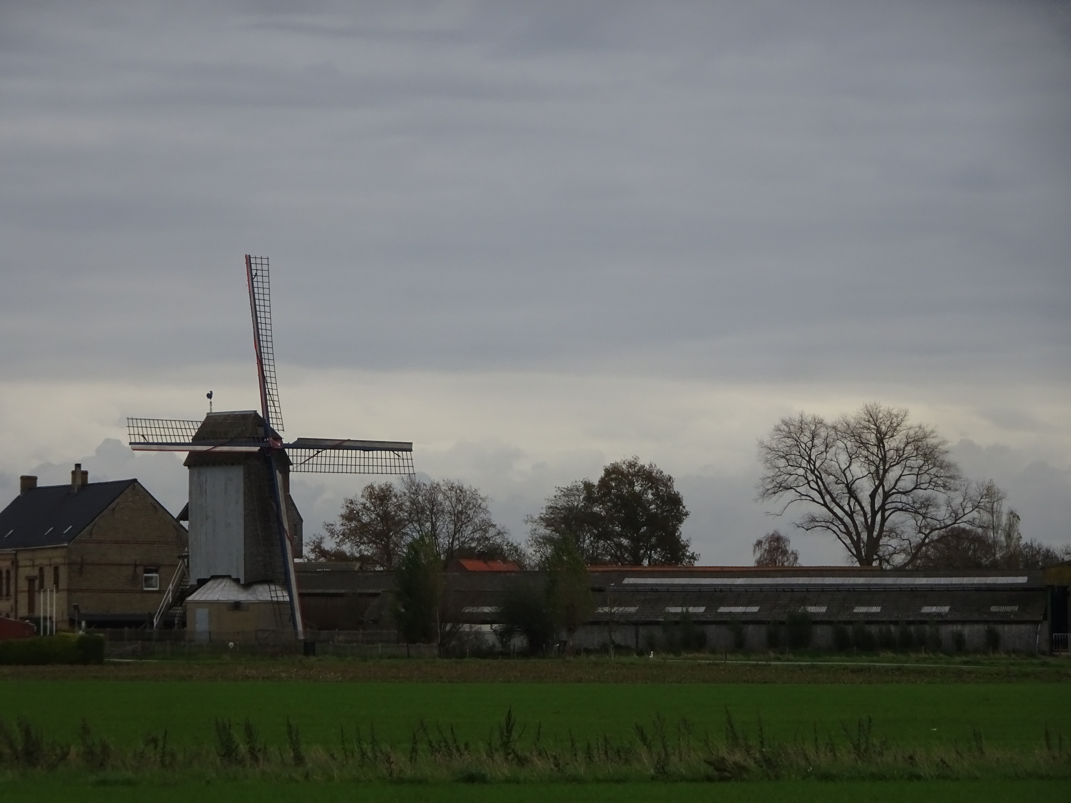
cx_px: 536
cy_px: 402
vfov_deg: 7.2
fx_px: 6374
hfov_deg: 9.6
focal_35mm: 206
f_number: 6.3
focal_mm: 35.17
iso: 320
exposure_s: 1/250
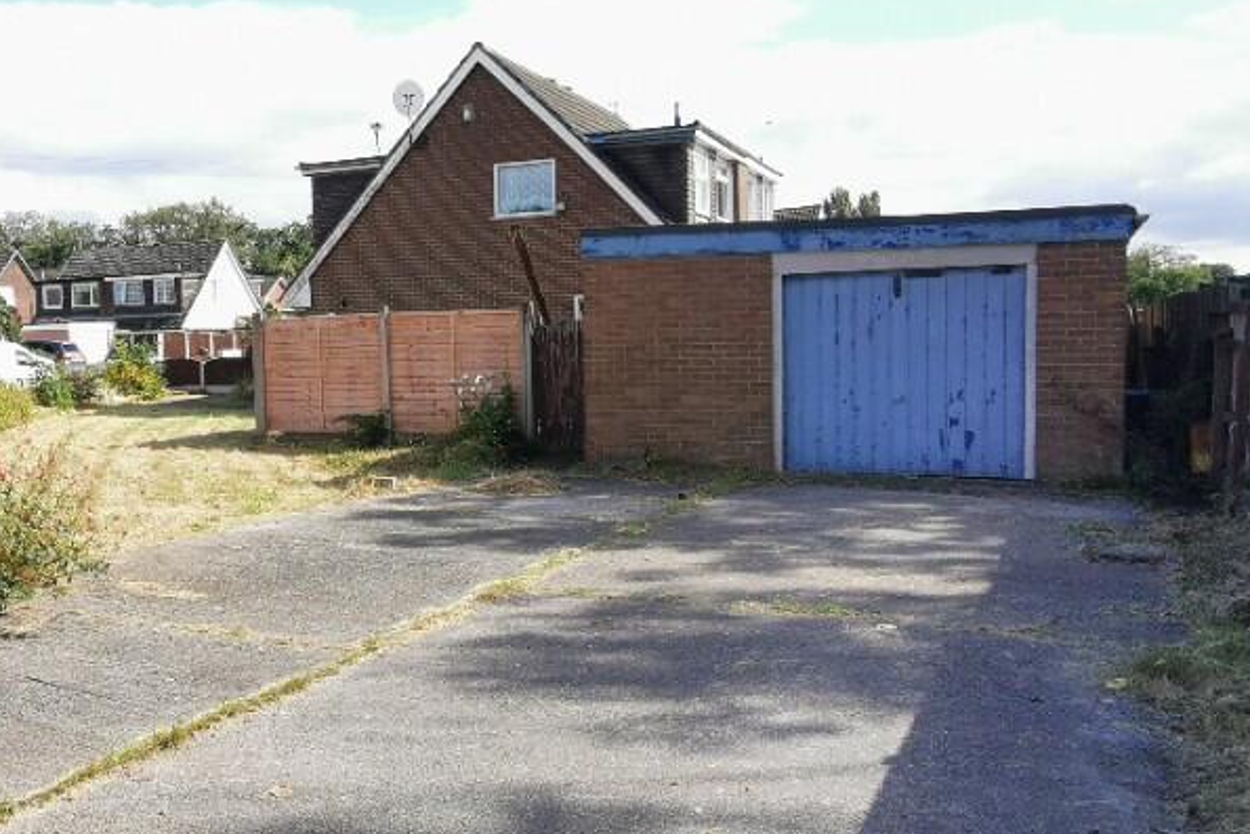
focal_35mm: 34
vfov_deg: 38.9
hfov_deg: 52.9
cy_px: 412
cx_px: 292
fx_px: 1181
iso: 50
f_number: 2.2
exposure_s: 1/538
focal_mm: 2.26
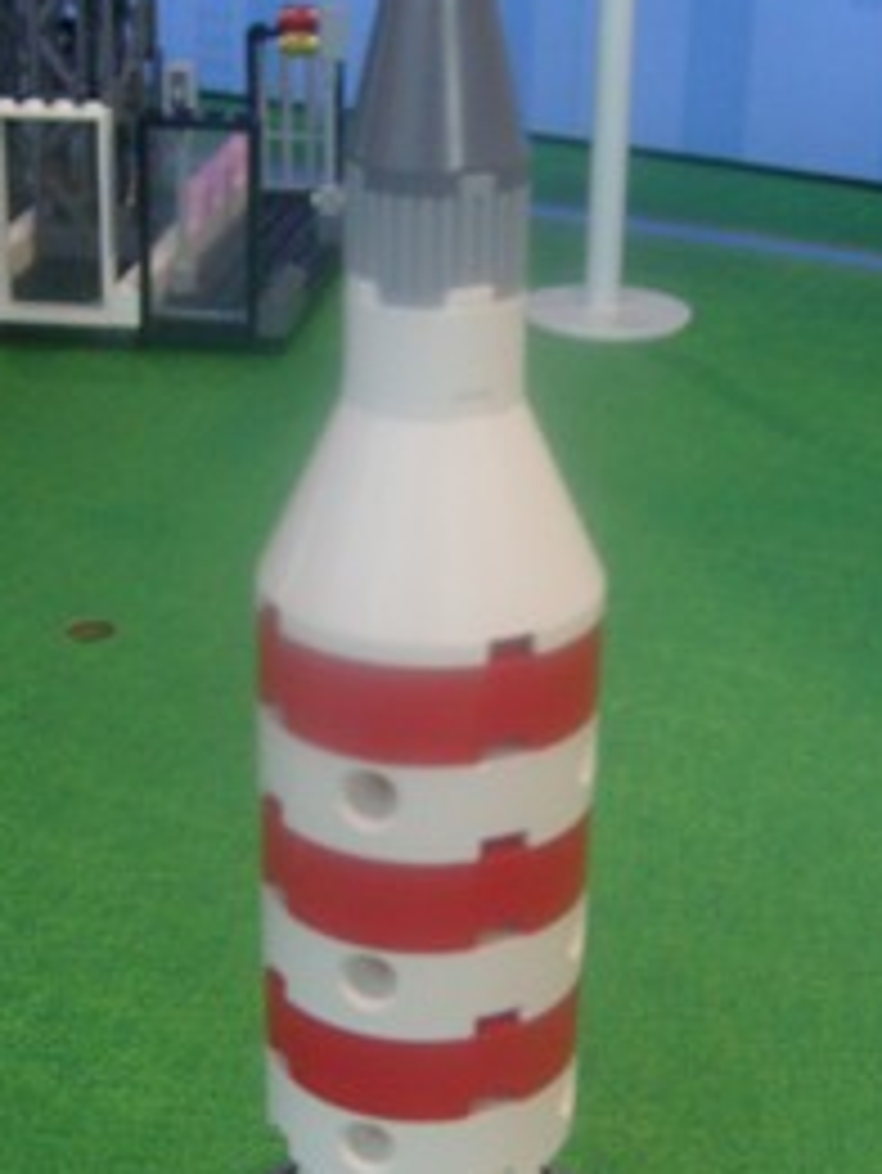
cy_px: 648
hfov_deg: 24.4
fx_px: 2037
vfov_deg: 32.1
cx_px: 540
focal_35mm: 60
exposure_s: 1/45
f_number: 2.8
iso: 120
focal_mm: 5.8
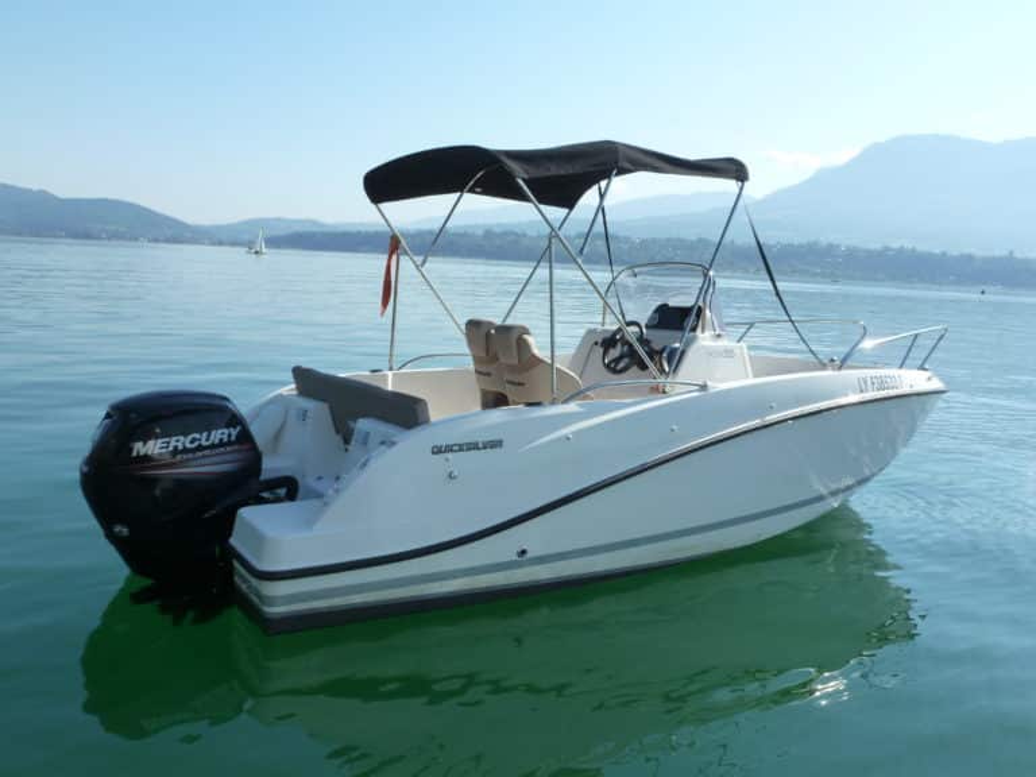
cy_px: 388
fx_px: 898
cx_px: 518
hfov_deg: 60.0
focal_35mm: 30
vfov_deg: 46.8
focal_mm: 5.4
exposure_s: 1/500
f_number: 4.5
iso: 160
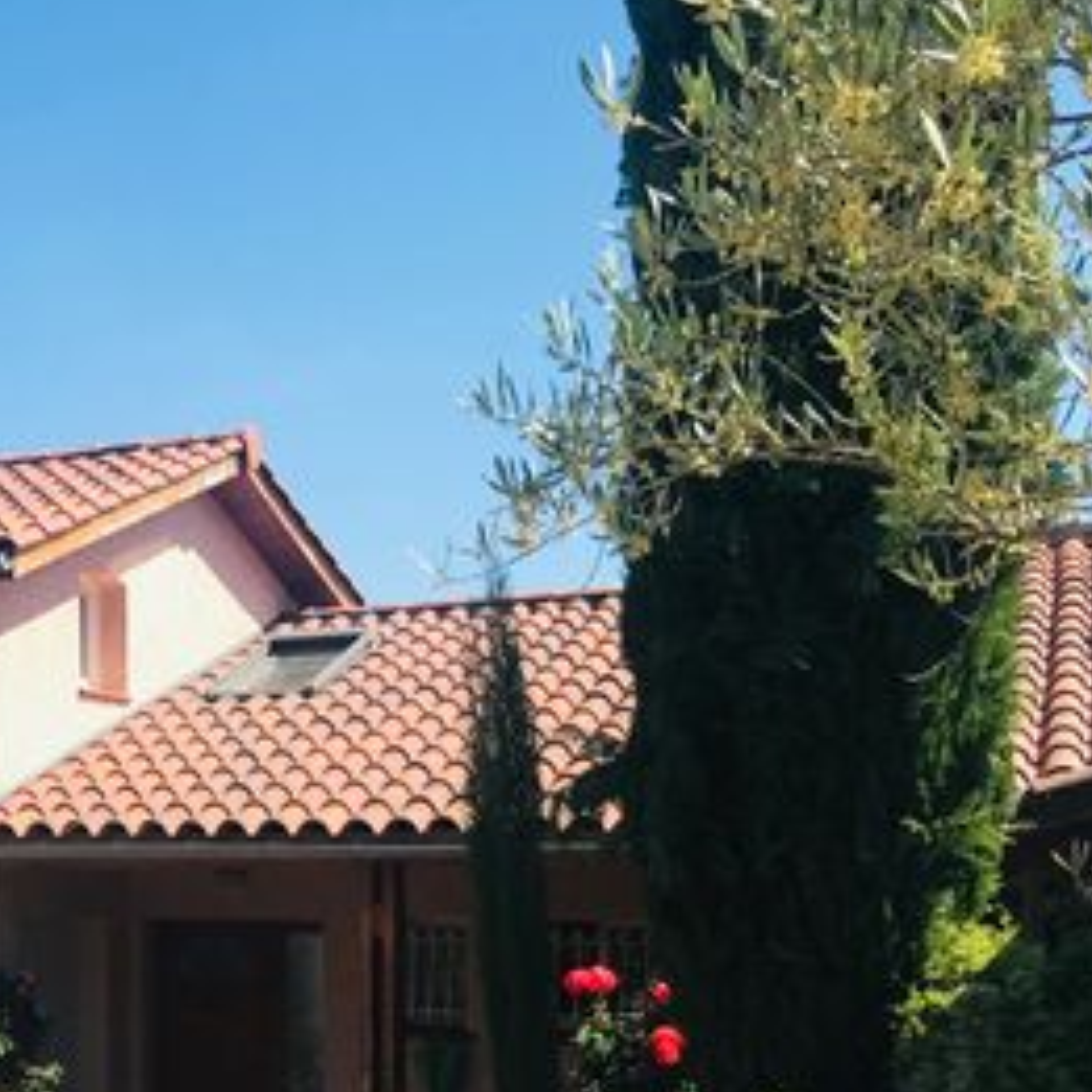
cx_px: 29
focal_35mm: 57
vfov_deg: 29.2
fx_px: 2034
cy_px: 908
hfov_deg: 28.4
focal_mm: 3.99
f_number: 1.8
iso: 20
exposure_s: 1/1350
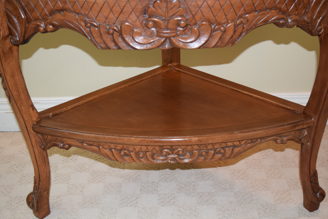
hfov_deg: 42.3
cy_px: 110
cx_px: 164
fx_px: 424
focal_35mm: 46
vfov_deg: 28.9
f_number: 4.2
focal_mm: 31
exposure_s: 1/60
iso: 2000
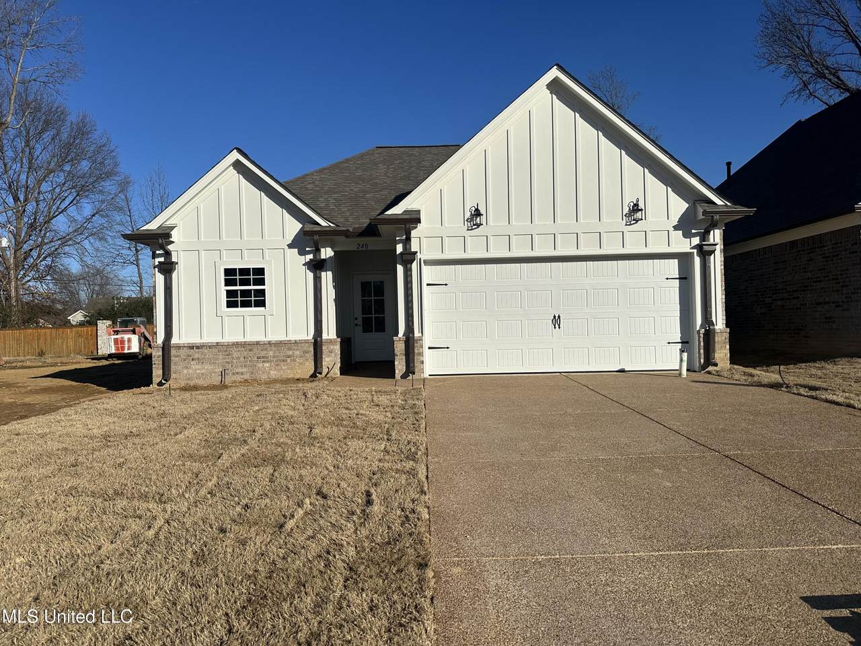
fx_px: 597
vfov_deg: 56.8
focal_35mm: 24
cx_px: 430
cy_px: 323
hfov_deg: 71.6
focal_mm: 6.86
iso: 80
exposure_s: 1/10753
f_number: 1.78
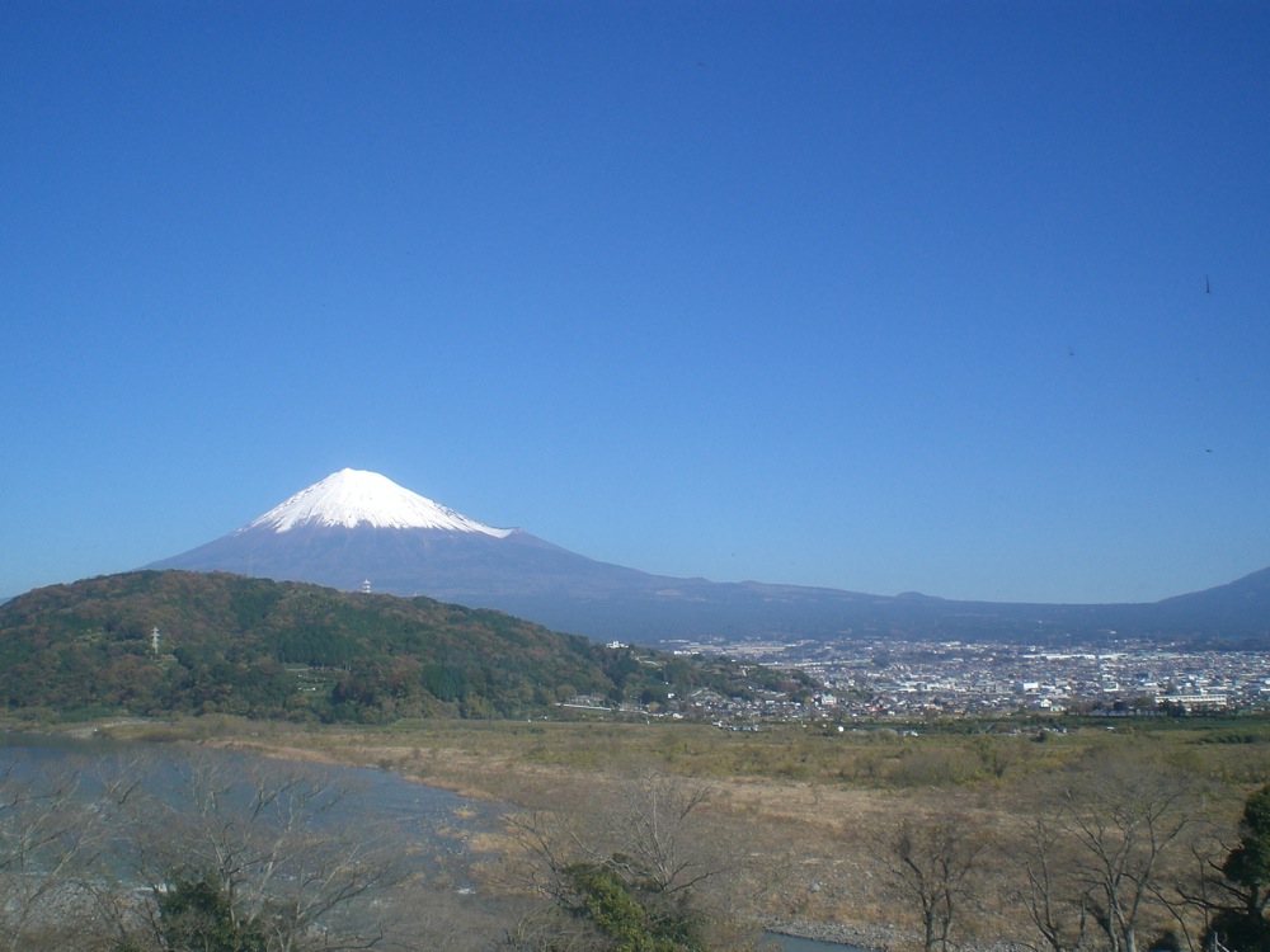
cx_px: 635
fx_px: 1394
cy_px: 476
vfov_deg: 37.7
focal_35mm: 38
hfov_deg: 49.0
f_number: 4.4
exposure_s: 1/400
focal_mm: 6.3
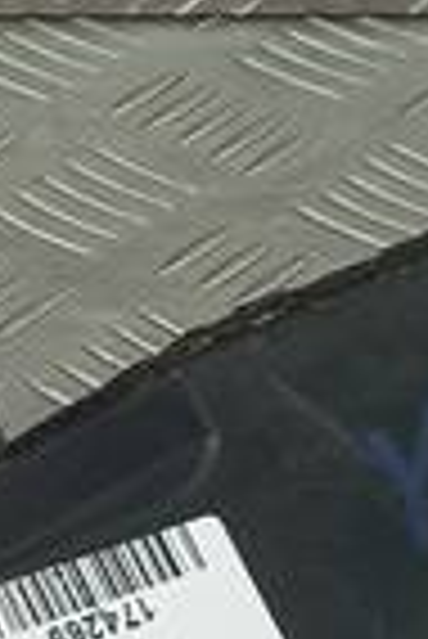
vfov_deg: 10.9
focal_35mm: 187
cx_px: -604
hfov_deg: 6.9
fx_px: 3326
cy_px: 572
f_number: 1.8
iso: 64
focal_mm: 4.6
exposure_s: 1/50
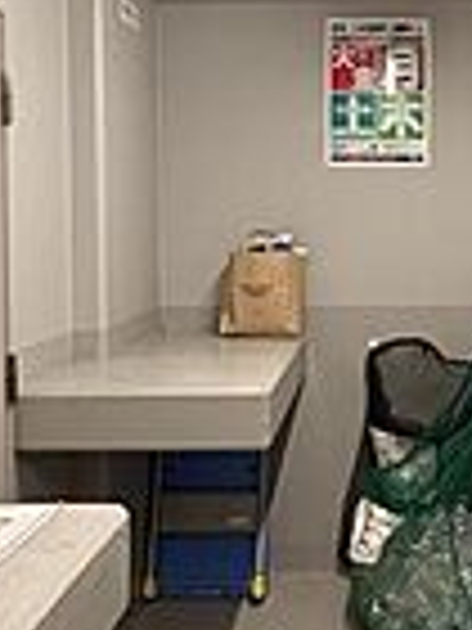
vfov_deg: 39.4
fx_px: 873
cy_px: 234
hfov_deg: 29.5
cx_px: 382
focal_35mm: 48
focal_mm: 2.22
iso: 250
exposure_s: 1/50
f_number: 2.2
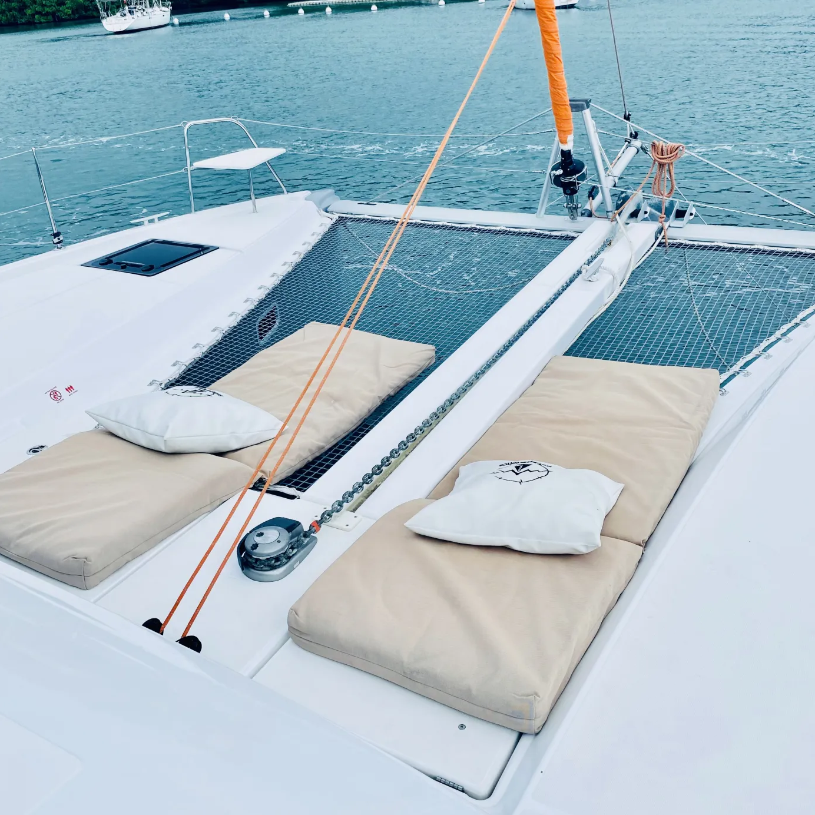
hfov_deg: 52.5
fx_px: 826
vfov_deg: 52.1
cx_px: 410
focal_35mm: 31
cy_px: 314
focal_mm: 4.25
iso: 32
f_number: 1.8
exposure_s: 1/5236
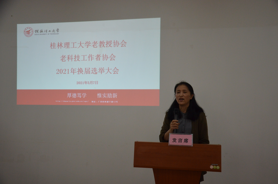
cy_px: 92
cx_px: 139
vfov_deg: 34.1
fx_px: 301
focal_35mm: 39
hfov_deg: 49.6
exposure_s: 1/500
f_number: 4
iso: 1250
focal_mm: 26
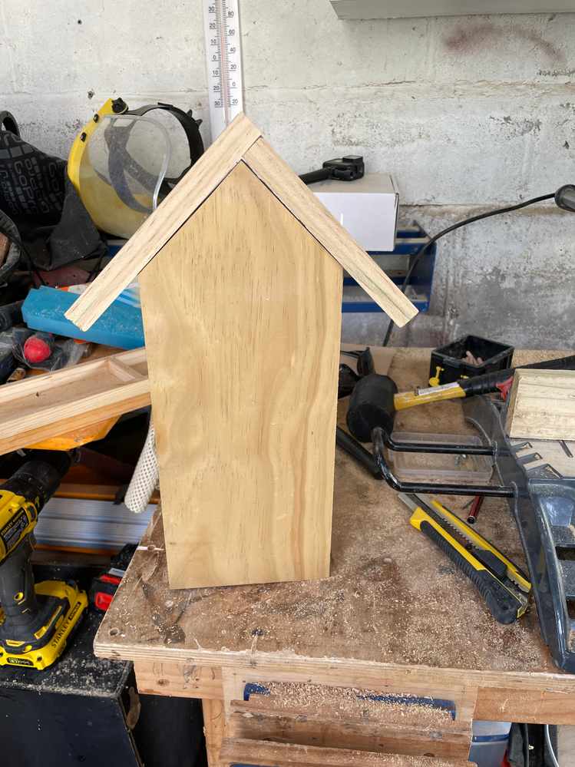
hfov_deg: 53.1
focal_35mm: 26
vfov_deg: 67.3
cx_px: 288
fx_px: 576
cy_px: 384
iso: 64
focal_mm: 4.2
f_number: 1.6
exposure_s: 1/121
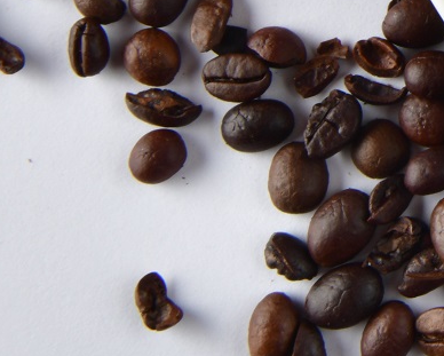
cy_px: -268
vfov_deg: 7.4
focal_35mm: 203
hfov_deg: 9.0
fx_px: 2670
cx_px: 881
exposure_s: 1/160
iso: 100
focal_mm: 42
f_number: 22
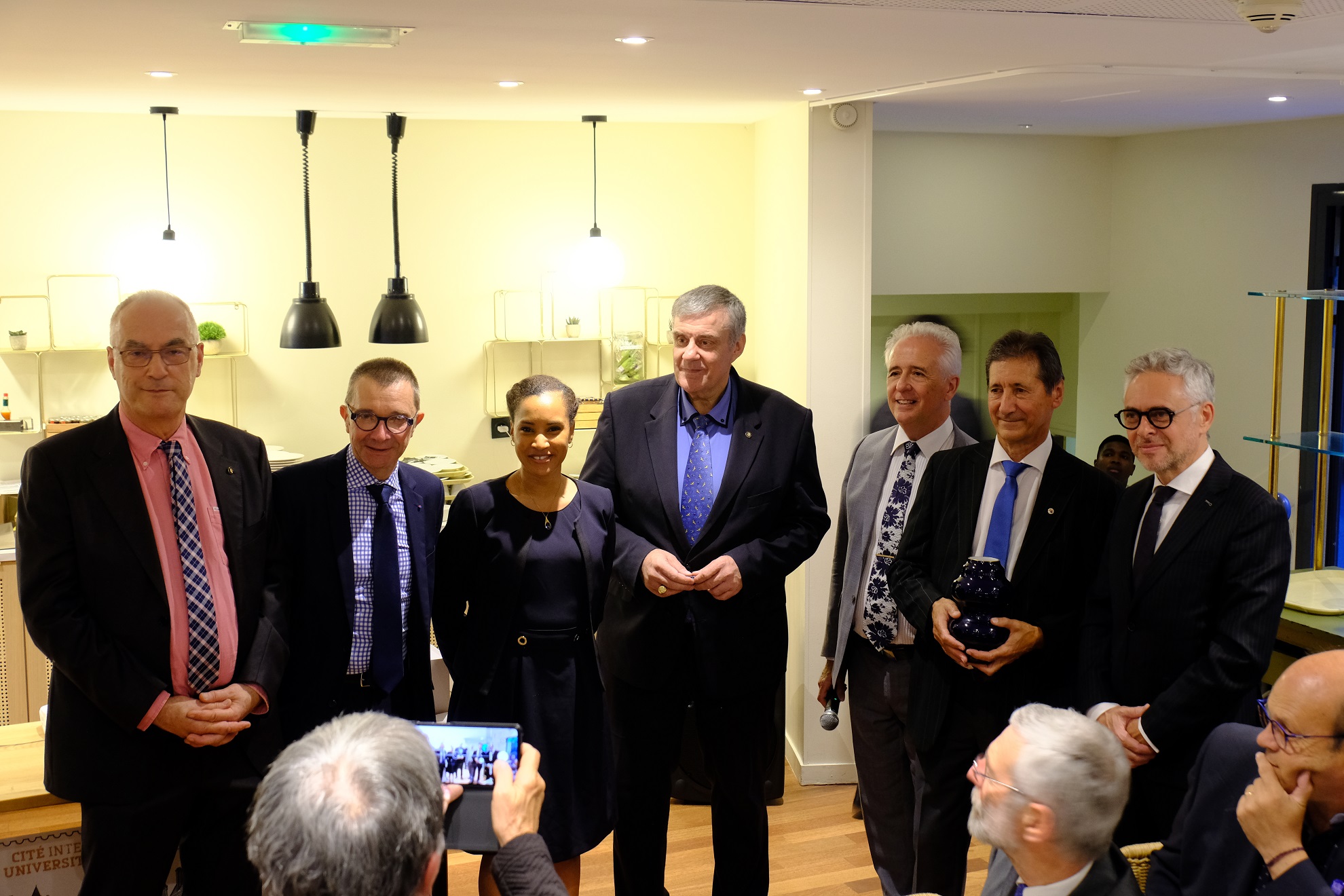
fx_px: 1568
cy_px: 448
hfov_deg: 46.4
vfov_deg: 31.9
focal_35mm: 42
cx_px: 672
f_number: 5
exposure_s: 1/10
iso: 1600
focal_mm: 27.9
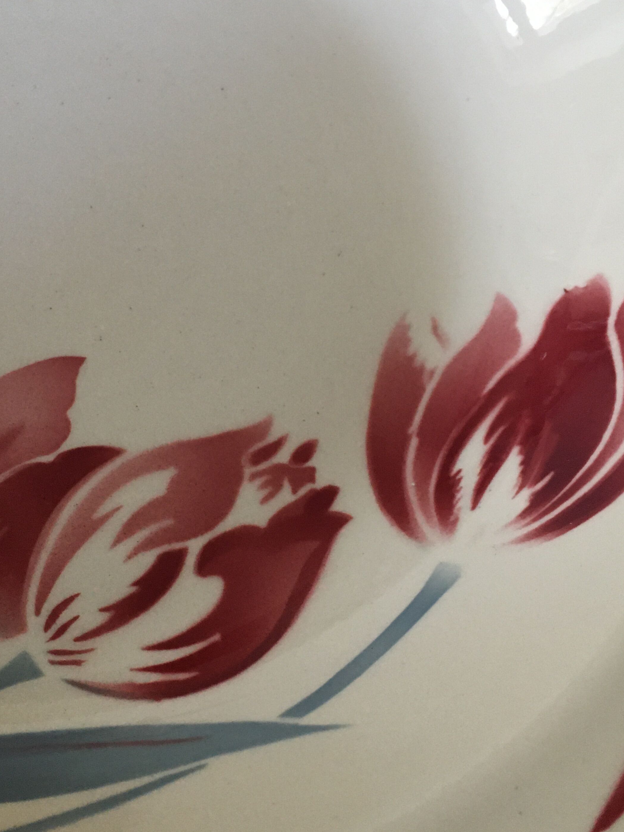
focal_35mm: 42
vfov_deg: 44.8
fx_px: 1009
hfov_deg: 34.2
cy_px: 446
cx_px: 236
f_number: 2.2
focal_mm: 4.15
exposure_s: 1/30
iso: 160
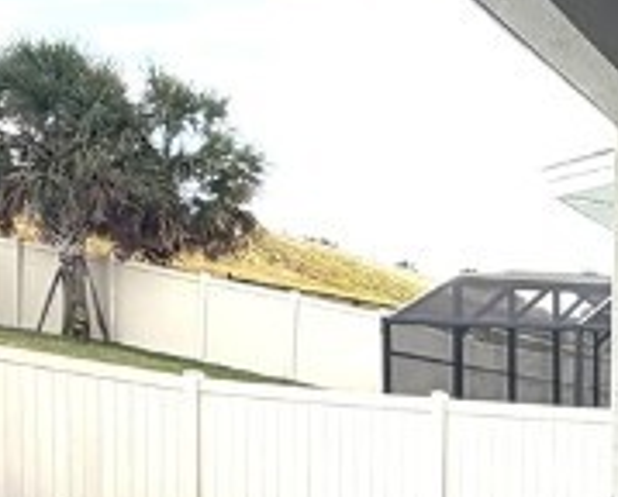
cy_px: 632
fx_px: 1430
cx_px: 1039
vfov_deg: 18.5
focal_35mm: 78
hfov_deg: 19.6
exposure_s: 1/318
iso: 50
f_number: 2.2
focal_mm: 2.22
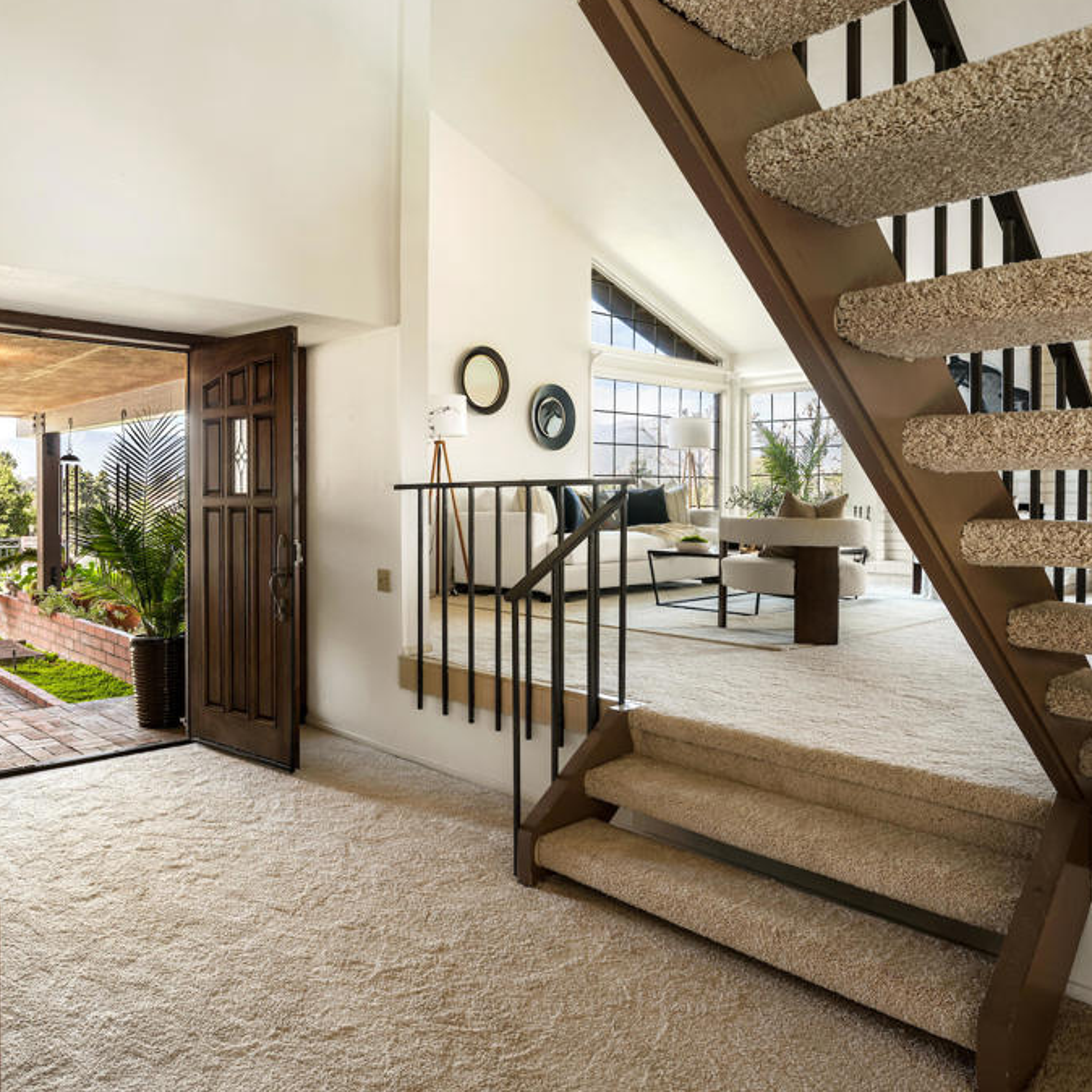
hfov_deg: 51.9
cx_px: 397
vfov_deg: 52.5
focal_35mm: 31
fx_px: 1106
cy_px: 544
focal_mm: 24
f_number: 10
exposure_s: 2
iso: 64
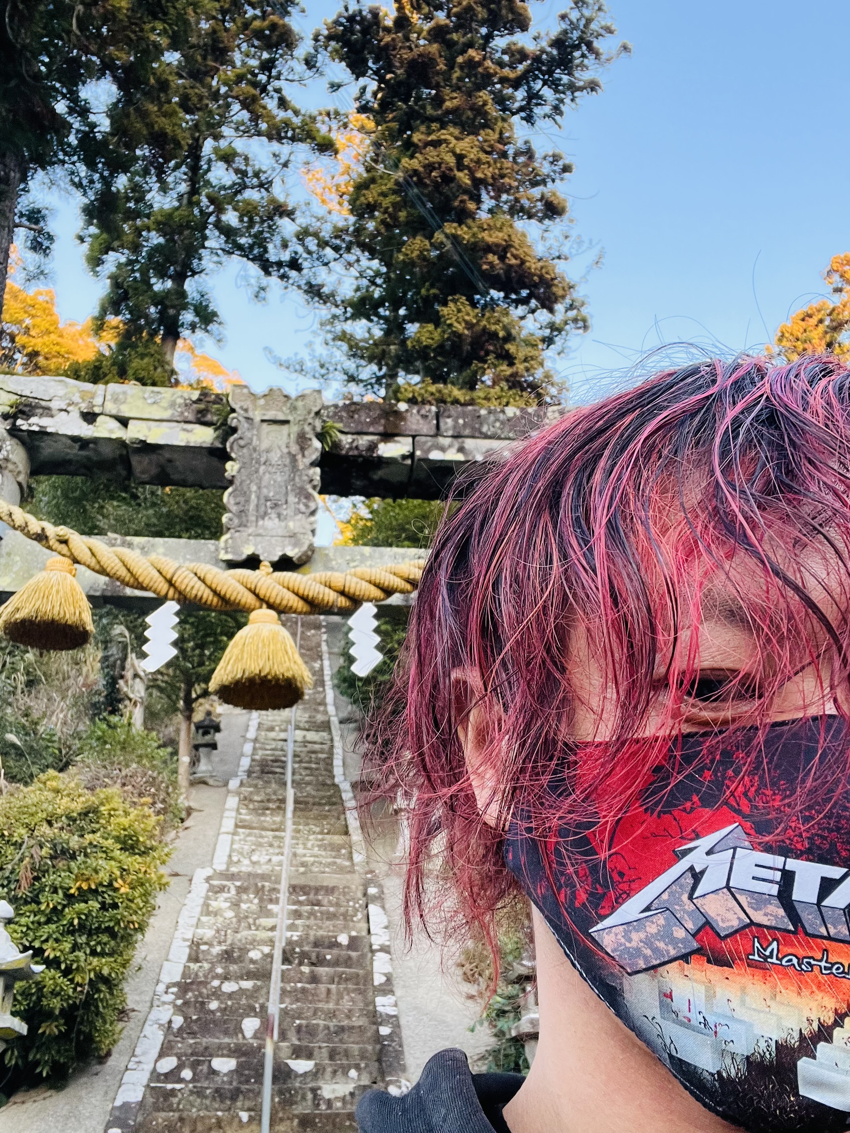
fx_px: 982
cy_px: 566
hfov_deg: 46.8
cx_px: 425
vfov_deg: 60.0
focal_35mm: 30
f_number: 2.2
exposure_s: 1/79
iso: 100
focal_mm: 2.71
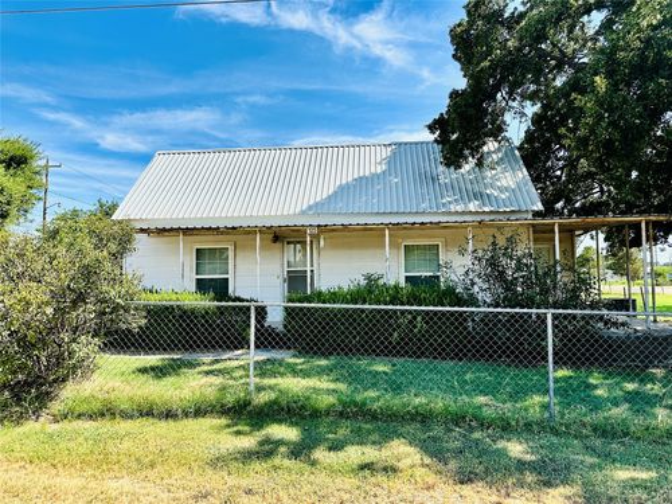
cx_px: 336
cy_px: 252
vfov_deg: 56.8
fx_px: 466
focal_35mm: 24
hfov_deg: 71.6
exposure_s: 1/3472
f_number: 1.78
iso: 80
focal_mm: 6.86
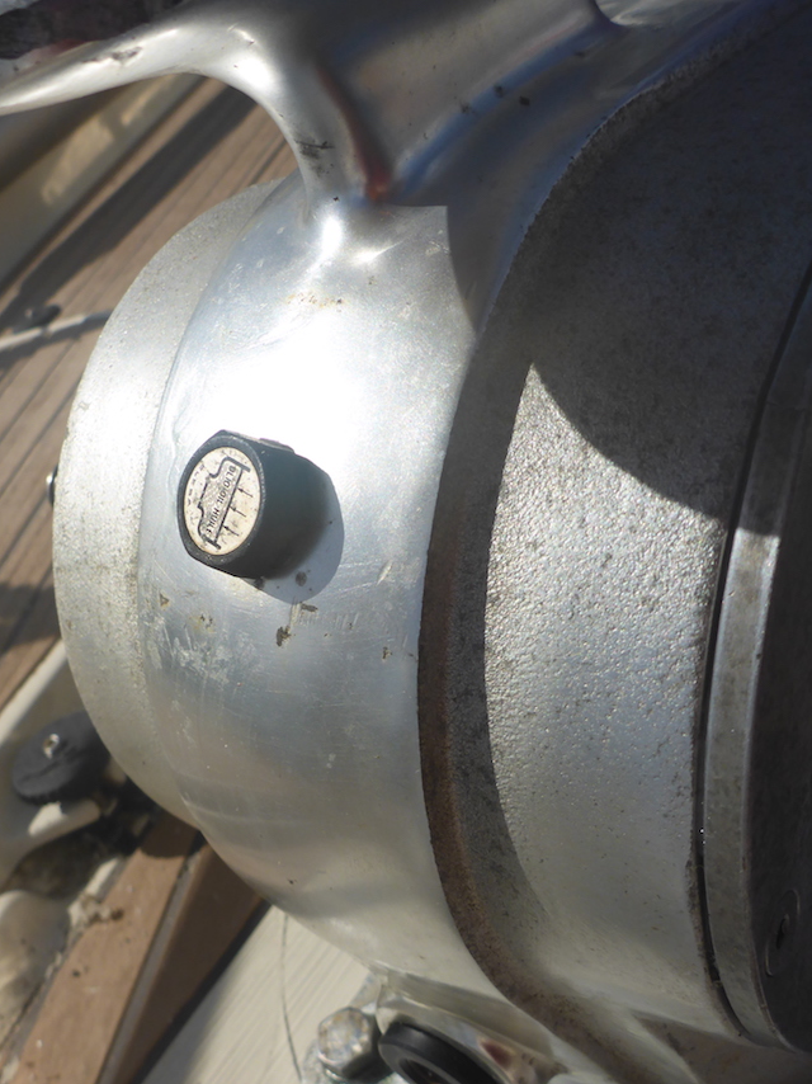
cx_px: 326
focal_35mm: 35
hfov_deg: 40.5
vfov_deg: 52.4
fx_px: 1095
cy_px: 637
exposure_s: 1/320
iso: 100
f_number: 10
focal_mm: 4.9
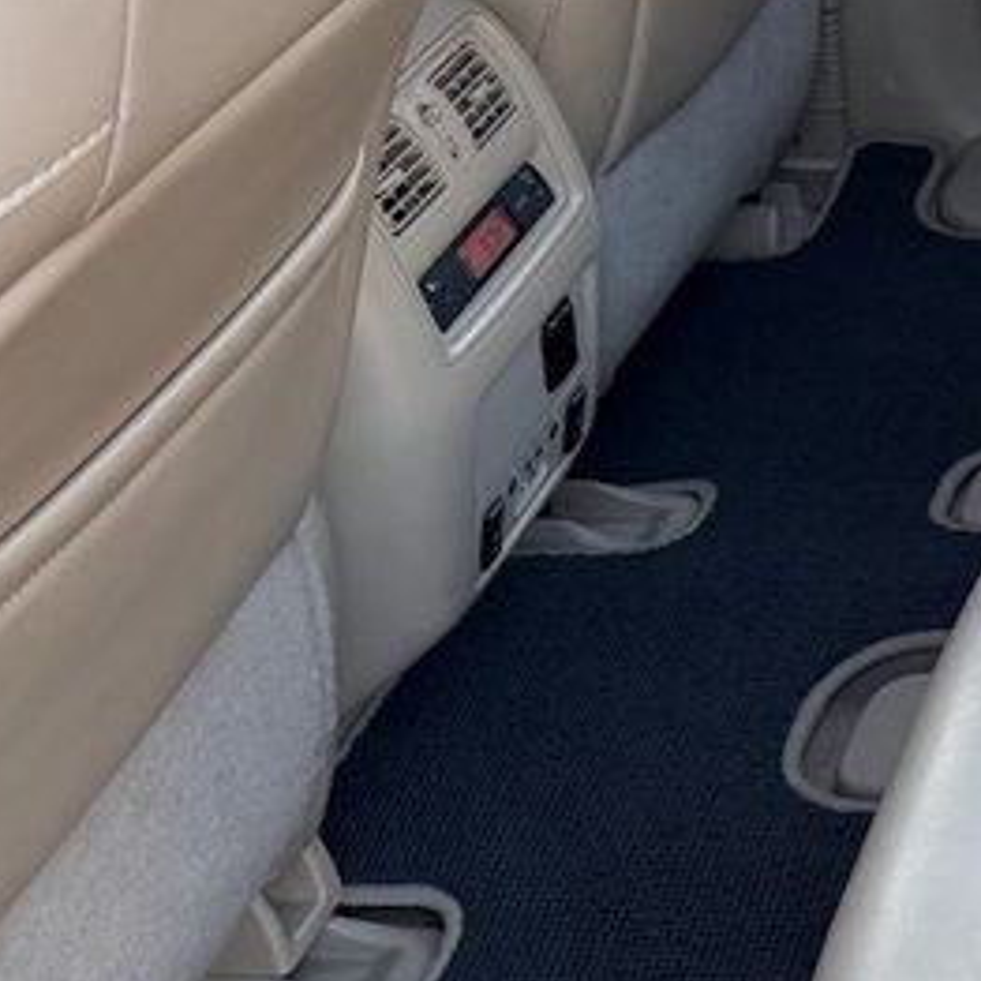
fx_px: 2661
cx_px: 1528
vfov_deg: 20.5
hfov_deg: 18.2
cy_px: 97
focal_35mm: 83
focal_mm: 6.76
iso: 100
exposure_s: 1/146
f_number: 1.78
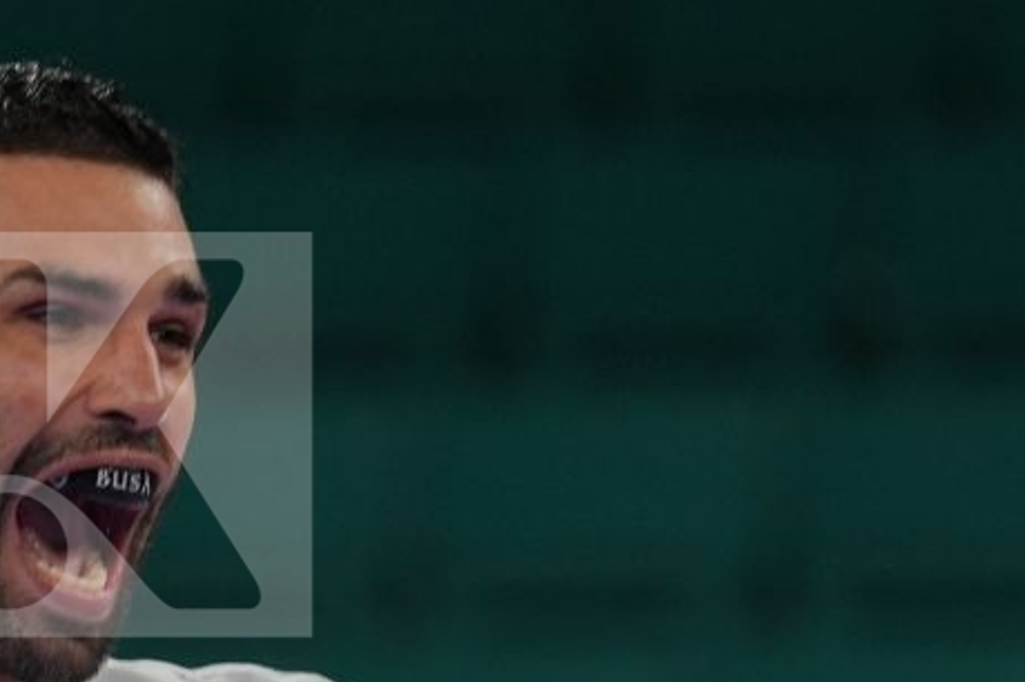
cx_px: 105
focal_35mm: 1175
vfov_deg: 1.2
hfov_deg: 1.8
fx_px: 33430
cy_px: 1224
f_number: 2.8
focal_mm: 200
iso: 200
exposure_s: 1/500
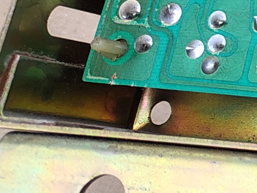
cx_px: 848
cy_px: -266
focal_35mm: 159
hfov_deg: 9.1
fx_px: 1181
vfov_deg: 8.5
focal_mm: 5.56
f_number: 1.8
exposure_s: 1/547
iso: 100
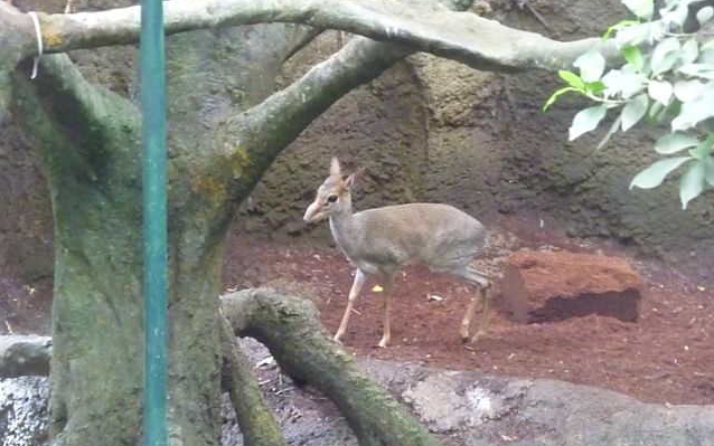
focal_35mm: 167
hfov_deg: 12.5
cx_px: 357
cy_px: 265
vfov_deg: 7.9
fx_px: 3250
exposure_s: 1/40
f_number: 5.7
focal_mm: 28.3
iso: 3200
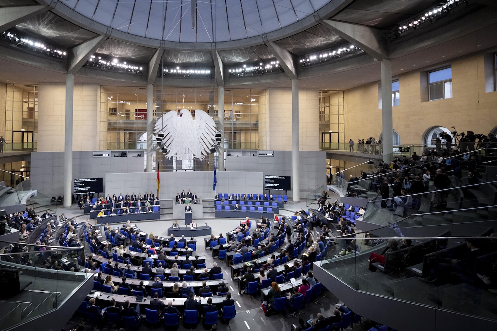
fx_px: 248
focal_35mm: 18
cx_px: 204
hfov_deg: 89.1
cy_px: 129
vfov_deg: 66.6
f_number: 2.8
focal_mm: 14
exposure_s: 1/320
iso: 2000
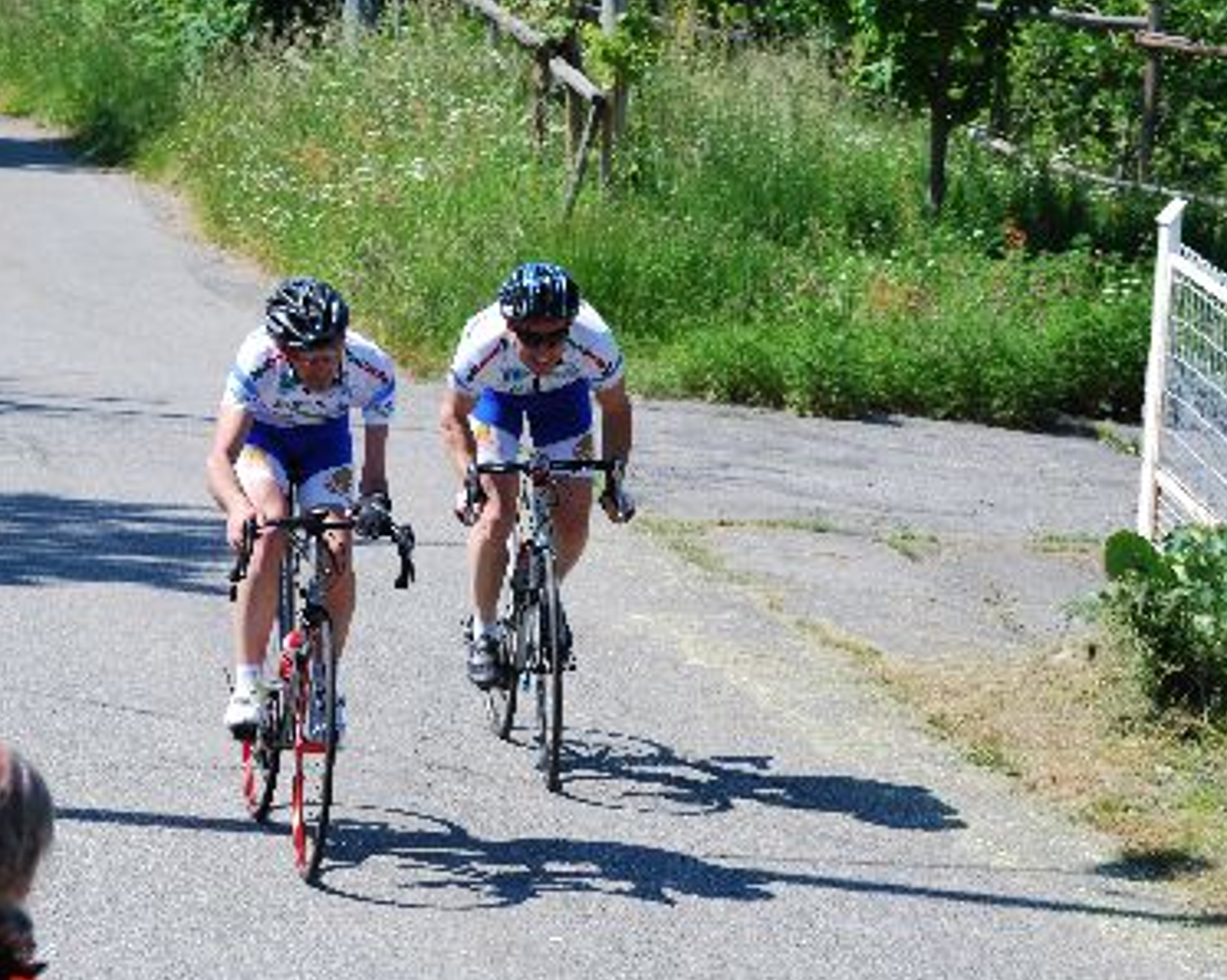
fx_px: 6170
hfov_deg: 11.4
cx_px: 576
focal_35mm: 170
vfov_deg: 9.1
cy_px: 488
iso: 100
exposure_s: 1/125
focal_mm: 100
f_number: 9
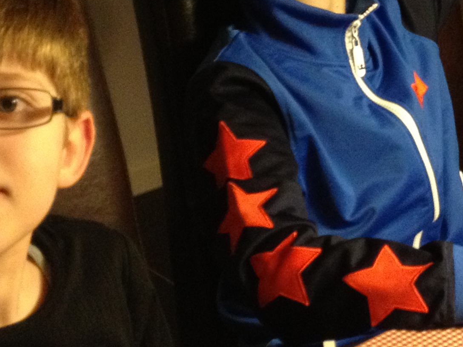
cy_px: 65
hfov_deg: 18.6
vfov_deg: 14.0
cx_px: 347
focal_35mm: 105
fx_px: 1404
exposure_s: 1/17
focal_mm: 4.28
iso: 400
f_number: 2.4
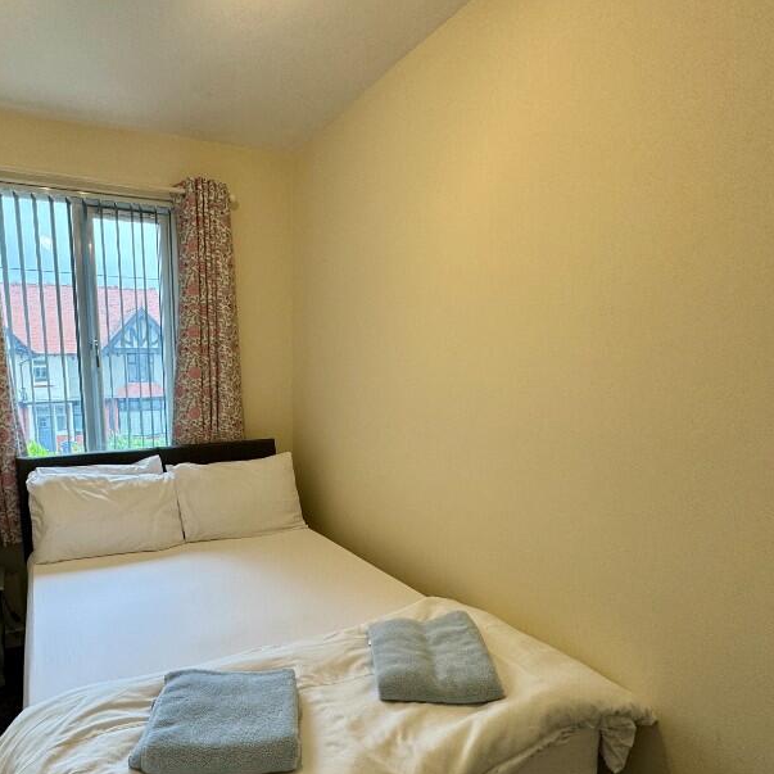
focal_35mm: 21
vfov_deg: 71.7
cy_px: 449
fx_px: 531
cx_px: 262
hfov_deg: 70.2
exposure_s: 1/99
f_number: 2.2
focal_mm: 2.22
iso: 100
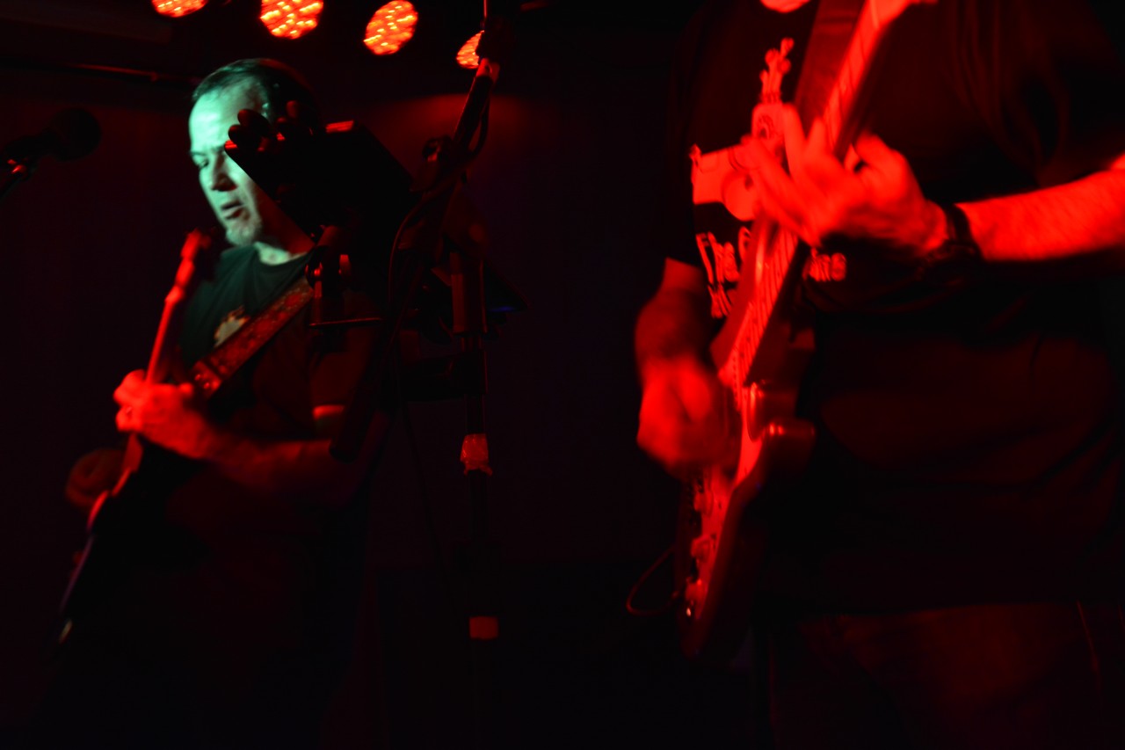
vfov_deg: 16.5
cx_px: 562
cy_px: 375
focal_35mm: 82
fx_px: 2578
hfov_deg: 24.6
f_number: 5.6
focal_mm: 55
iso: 1000
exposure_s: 1/15
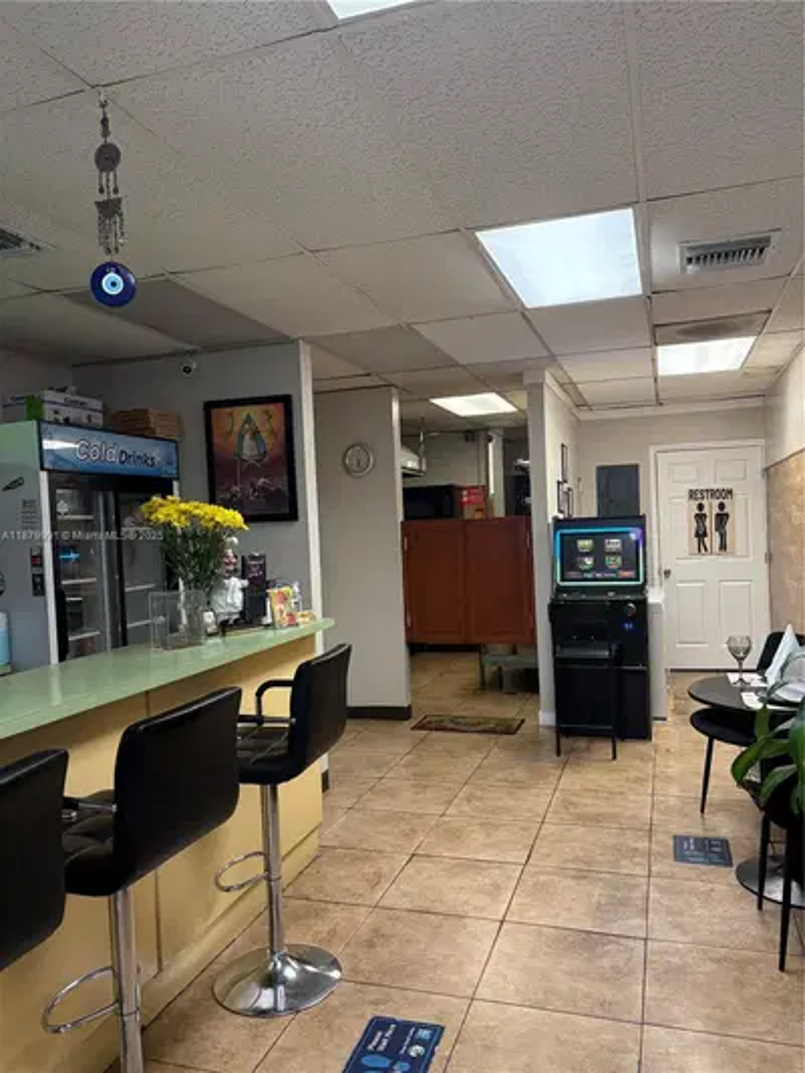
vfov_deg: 67.3
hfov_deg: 53.1
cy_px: 536
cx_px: 402
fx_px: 806
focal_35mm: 26
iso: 200
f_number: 1.6
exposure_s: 1/120
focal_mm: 5.96
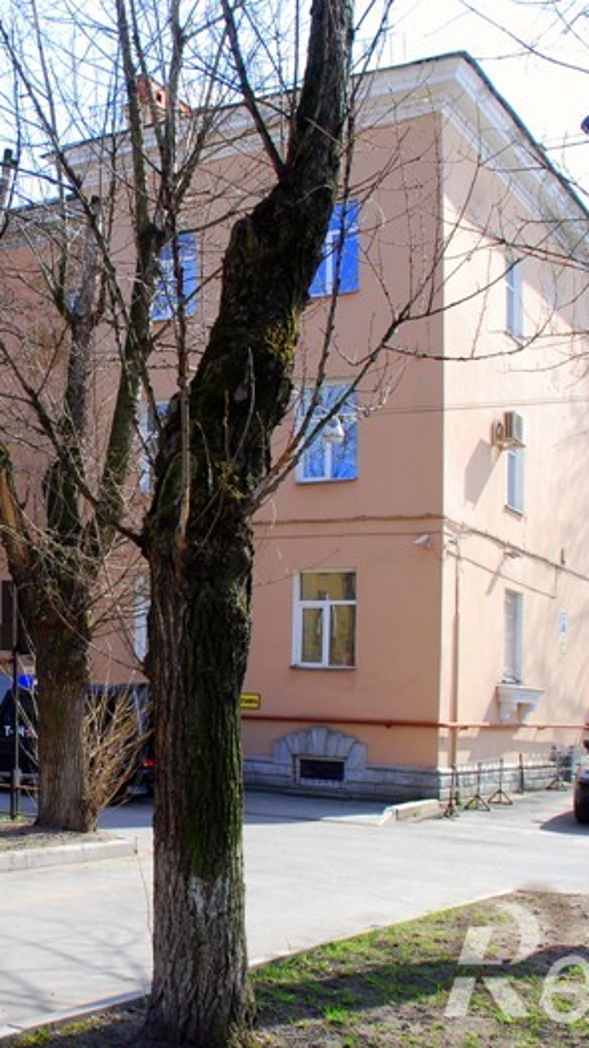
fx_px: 1195
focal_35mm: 43
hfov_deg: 26.5
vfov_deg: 47.4
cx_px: 34
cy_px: 531
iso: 200
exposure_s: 1/100
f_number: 9
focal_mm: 18
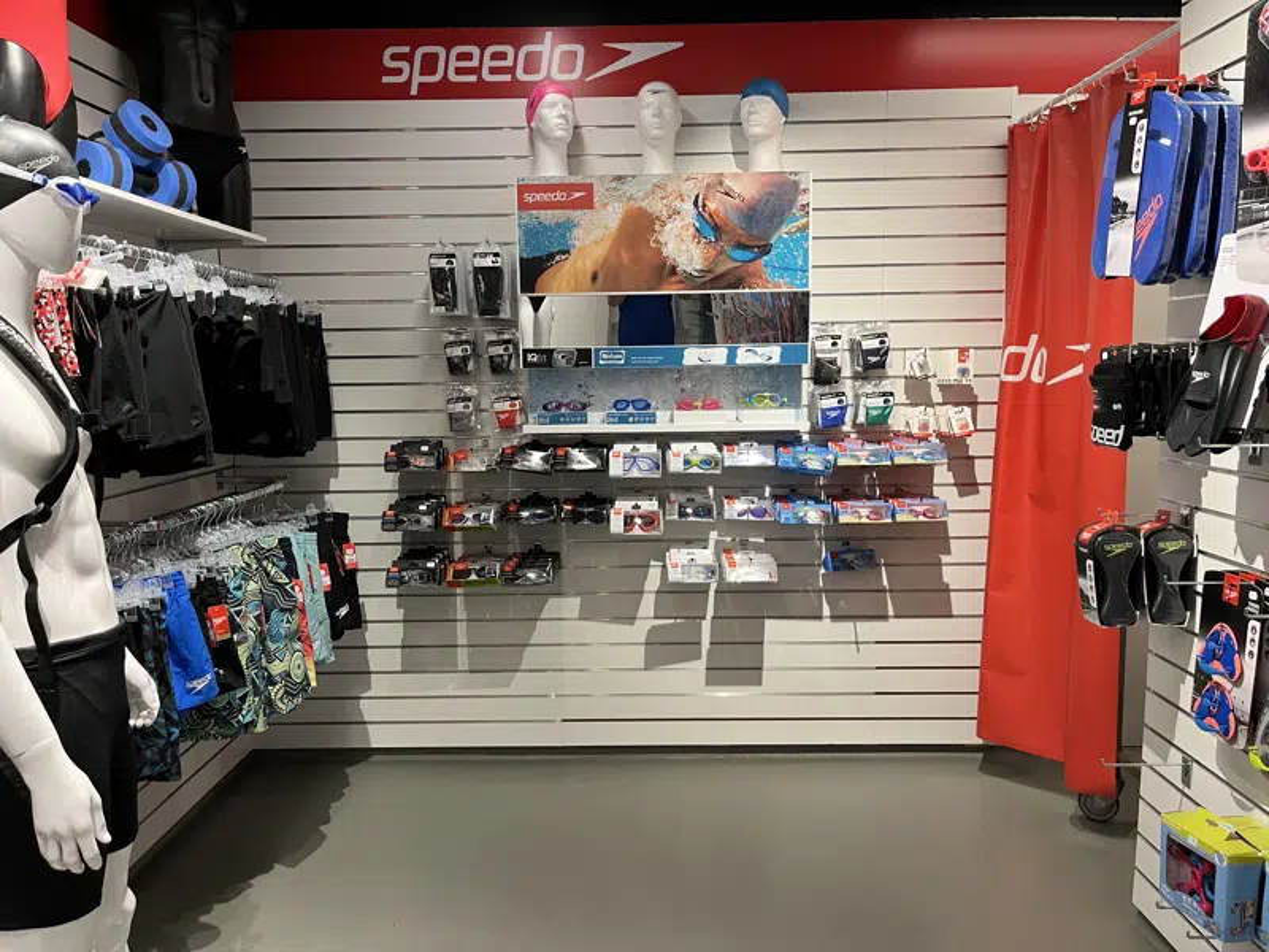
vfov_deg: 53.1
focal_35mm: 26
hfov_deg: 67.3
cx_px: 634
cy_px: 476
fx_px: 953
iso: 80
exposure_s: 1/50
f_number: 1.6
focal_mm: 5.1
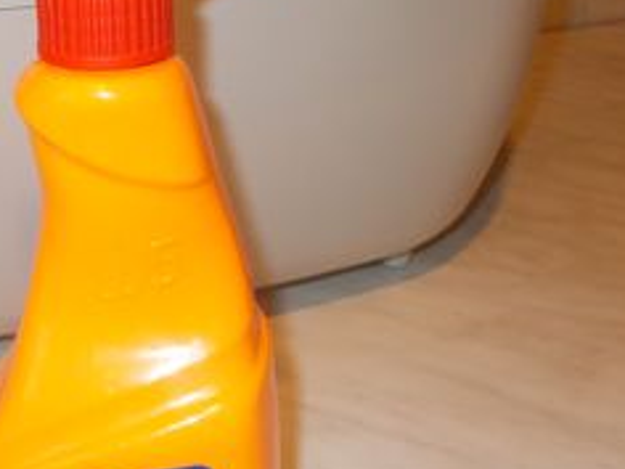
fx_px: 993
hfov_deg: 33.0
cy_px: 261
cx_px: 50
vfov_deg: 26.5
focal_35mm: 55
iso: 200
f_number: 3.2
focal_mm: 4.6
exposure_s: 1/25
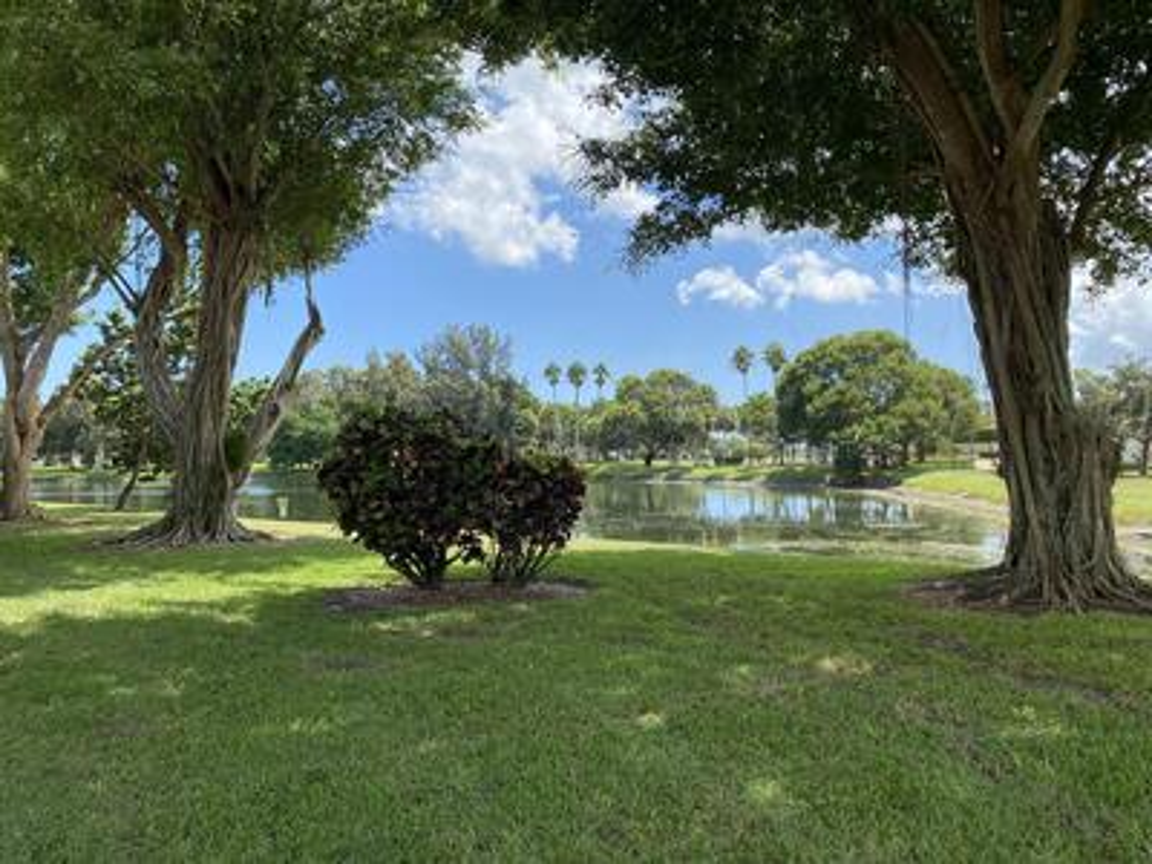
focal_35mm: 26
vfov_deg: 53.1
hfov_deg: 67.3
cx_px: 576
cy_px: 432
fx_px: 865
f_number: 1.8
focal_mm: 4.25
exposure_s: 1/1653
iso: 32
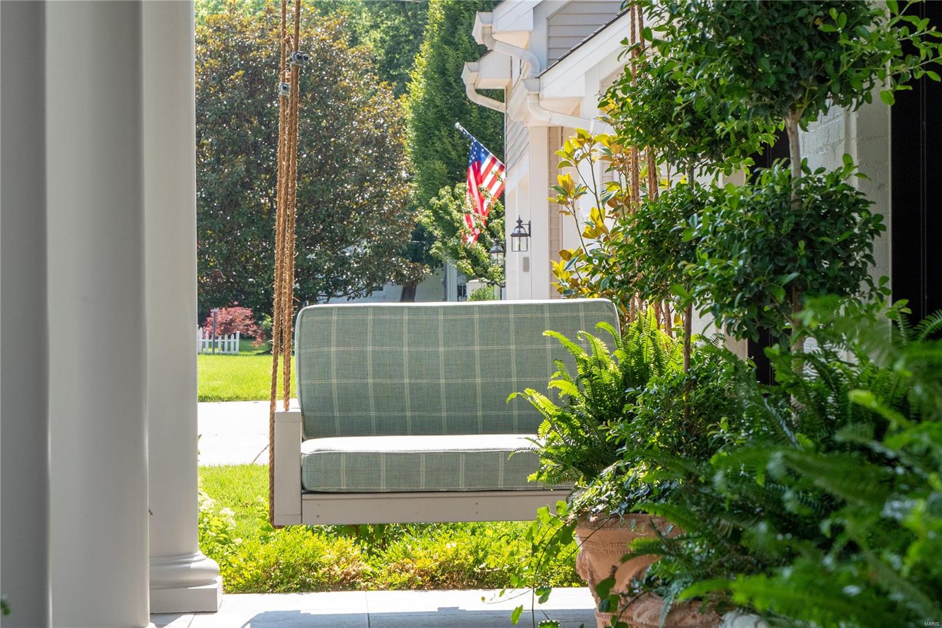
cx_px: 471
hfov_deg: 18.9
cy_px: 314
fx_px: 2825
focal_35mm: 108
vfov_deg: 12.7
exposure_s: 1/250
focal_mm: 54
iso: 400
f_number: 8
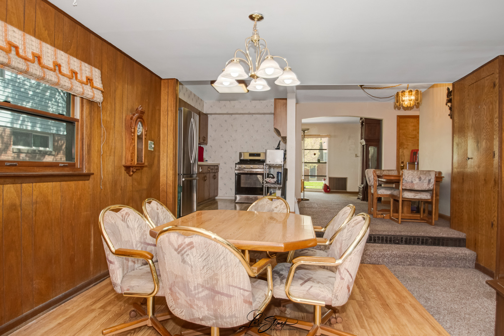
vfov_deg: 57.2
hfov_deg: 78.6
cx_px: 252
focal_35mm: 22
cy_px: 168
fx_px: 308
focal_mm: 15
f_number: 8
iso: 400
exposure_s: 1/1250
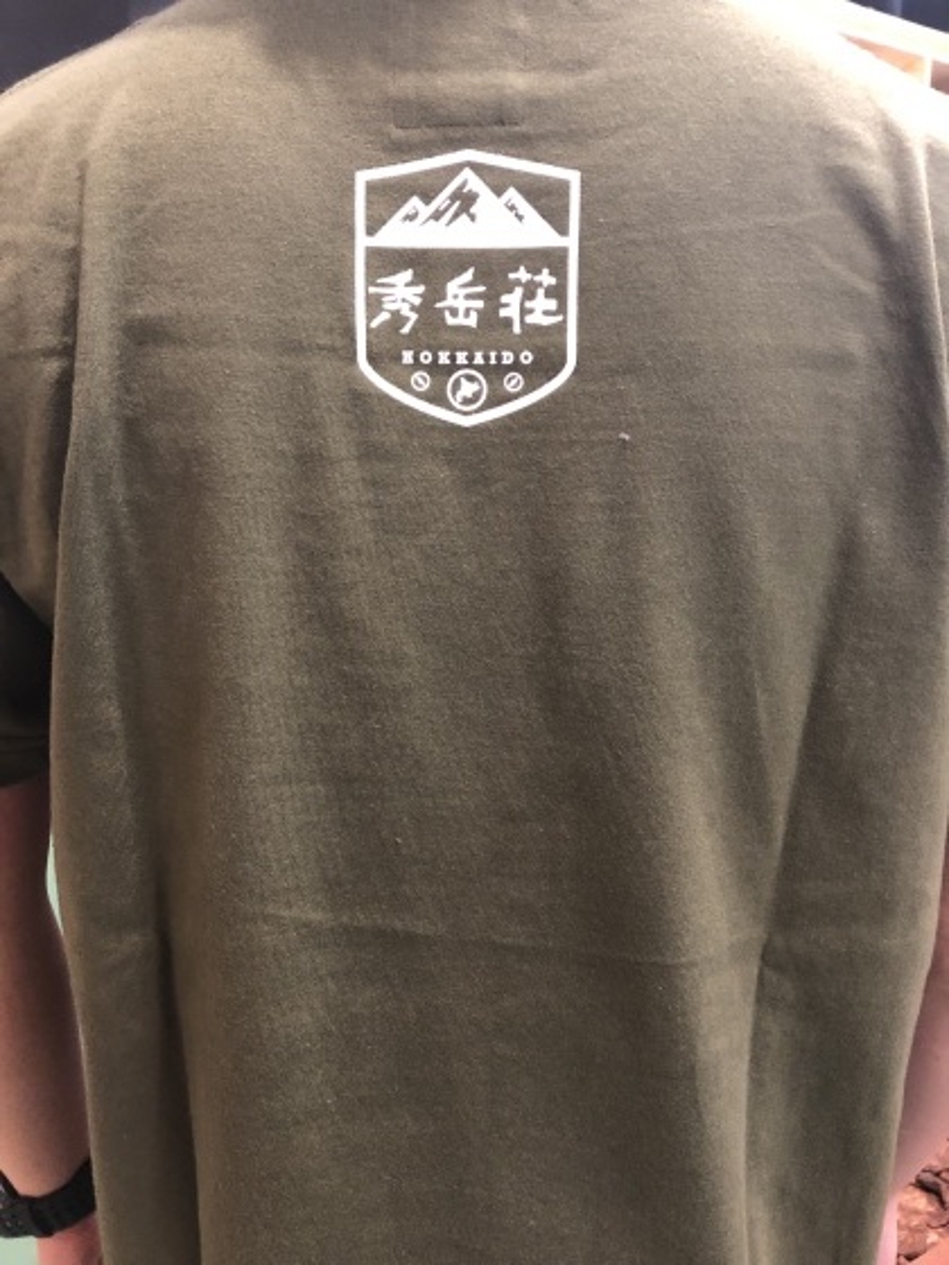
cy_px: 632
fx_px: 1023
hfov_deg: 49.7
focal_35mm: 28
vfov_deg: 63.4
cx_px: 474
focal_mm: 3.99
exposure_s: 1/17
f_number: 1.8
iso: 100
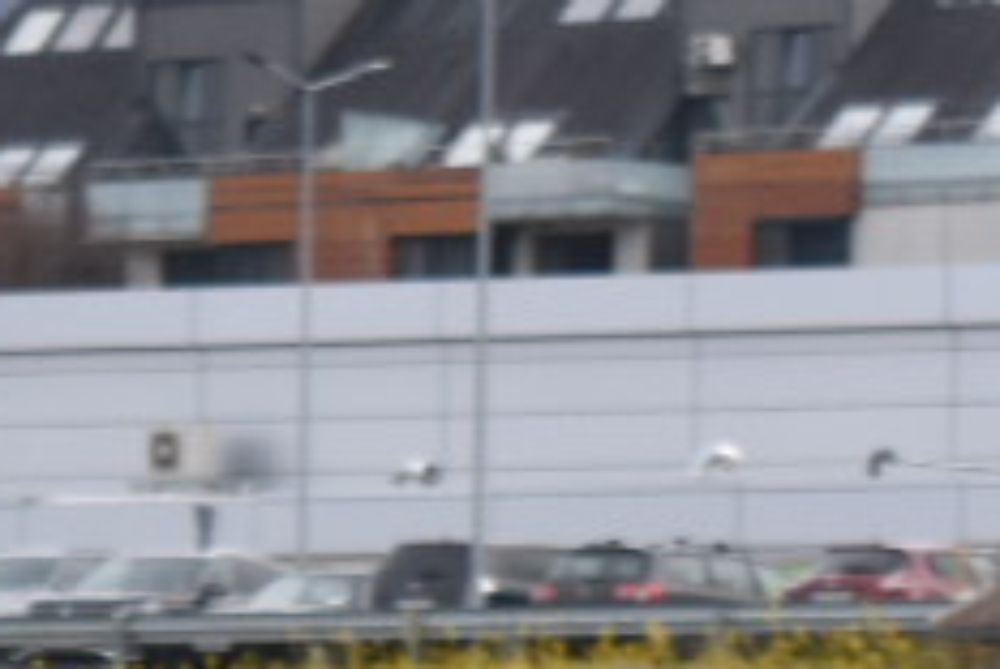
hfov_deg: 3.6
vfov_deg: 2.4
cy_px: 2041
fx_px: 15922
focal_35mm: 572
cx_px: -979
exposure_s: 1/1000
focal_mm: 55
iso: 640
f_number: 5.6
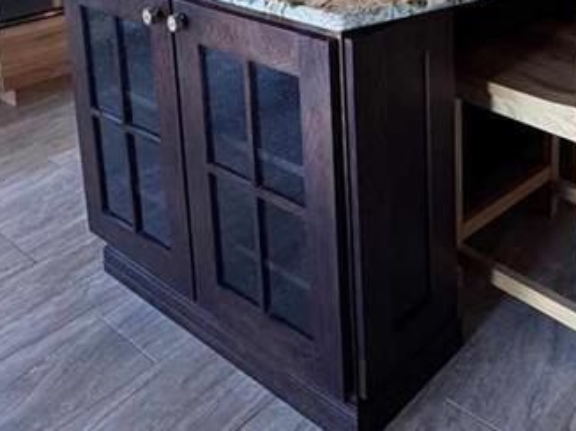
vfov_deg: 28.4
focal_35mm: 44
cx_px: 500
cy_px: -92
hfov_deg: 40.3
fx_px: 732
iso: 200
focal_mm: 2.22
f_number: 2.2
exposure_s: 1/63
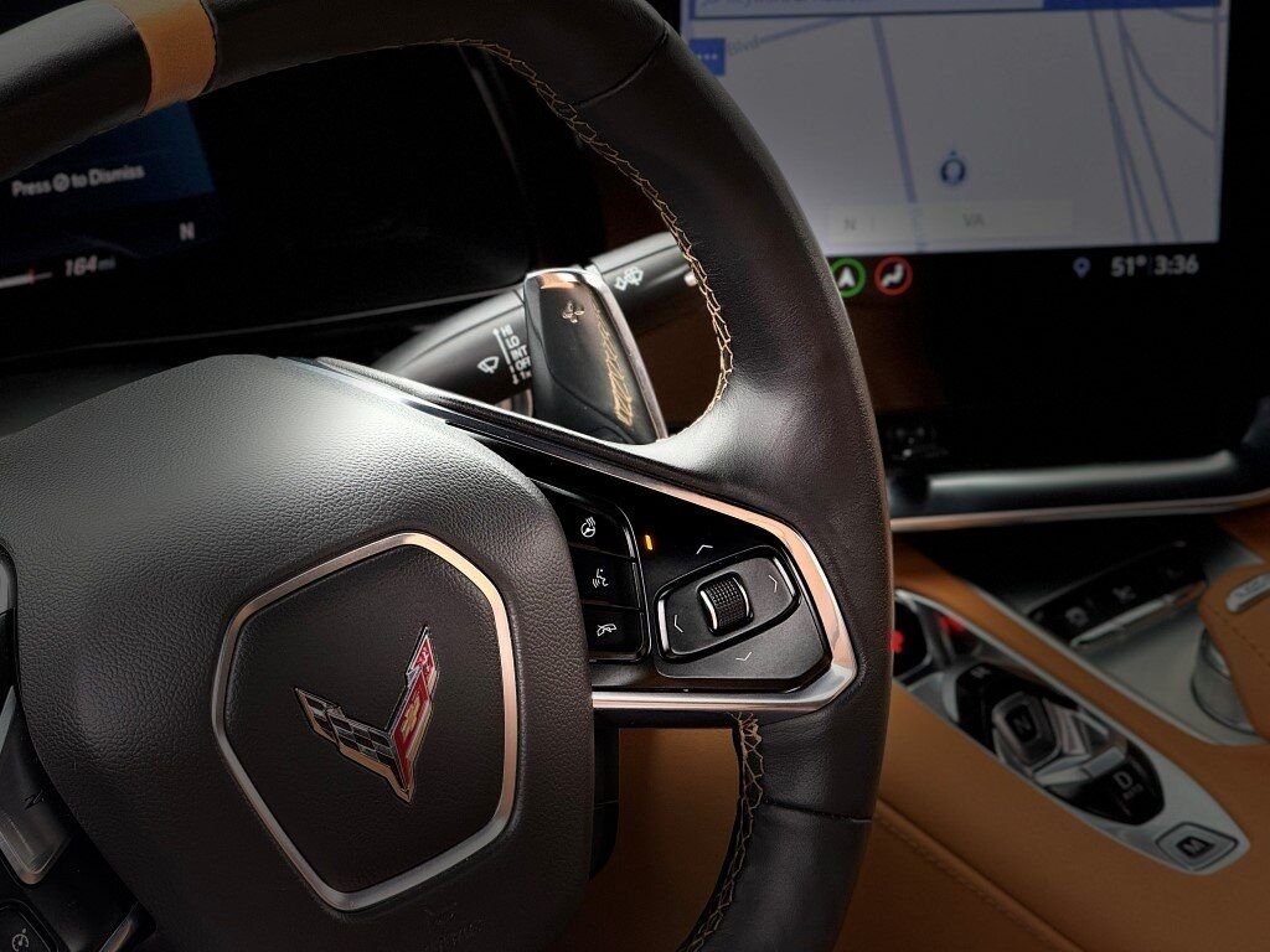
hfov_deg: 16.4
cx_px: 635
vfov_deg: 12.3
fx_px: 4403
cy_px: 476
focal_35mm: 120
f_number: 2.8
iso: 160
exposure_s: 1/99
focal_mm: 15.66
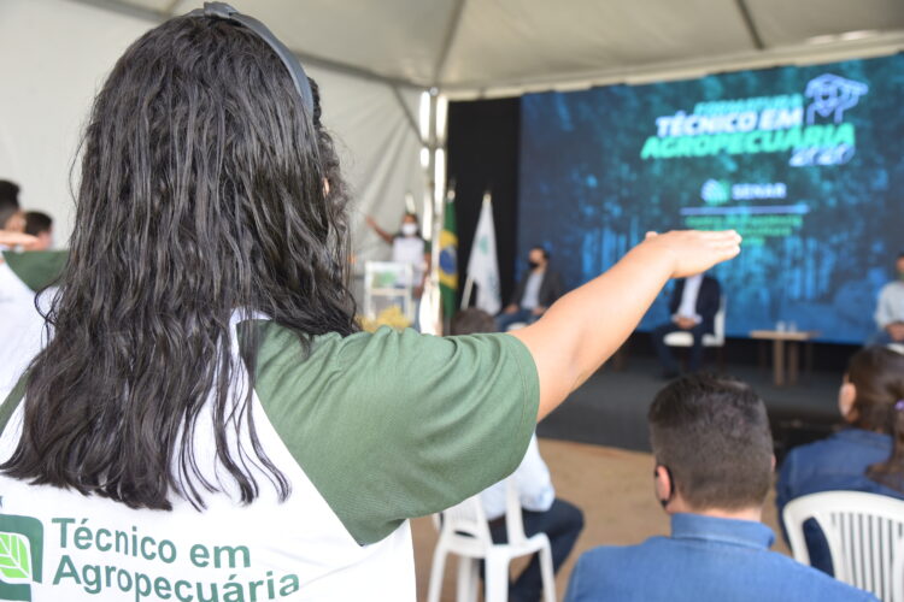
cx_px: 452
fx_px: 1004
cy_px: 301
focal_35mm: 40
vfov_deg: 33.4
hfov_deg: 48.5
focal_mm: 40
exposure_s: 1/125
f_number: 5.6
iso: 640
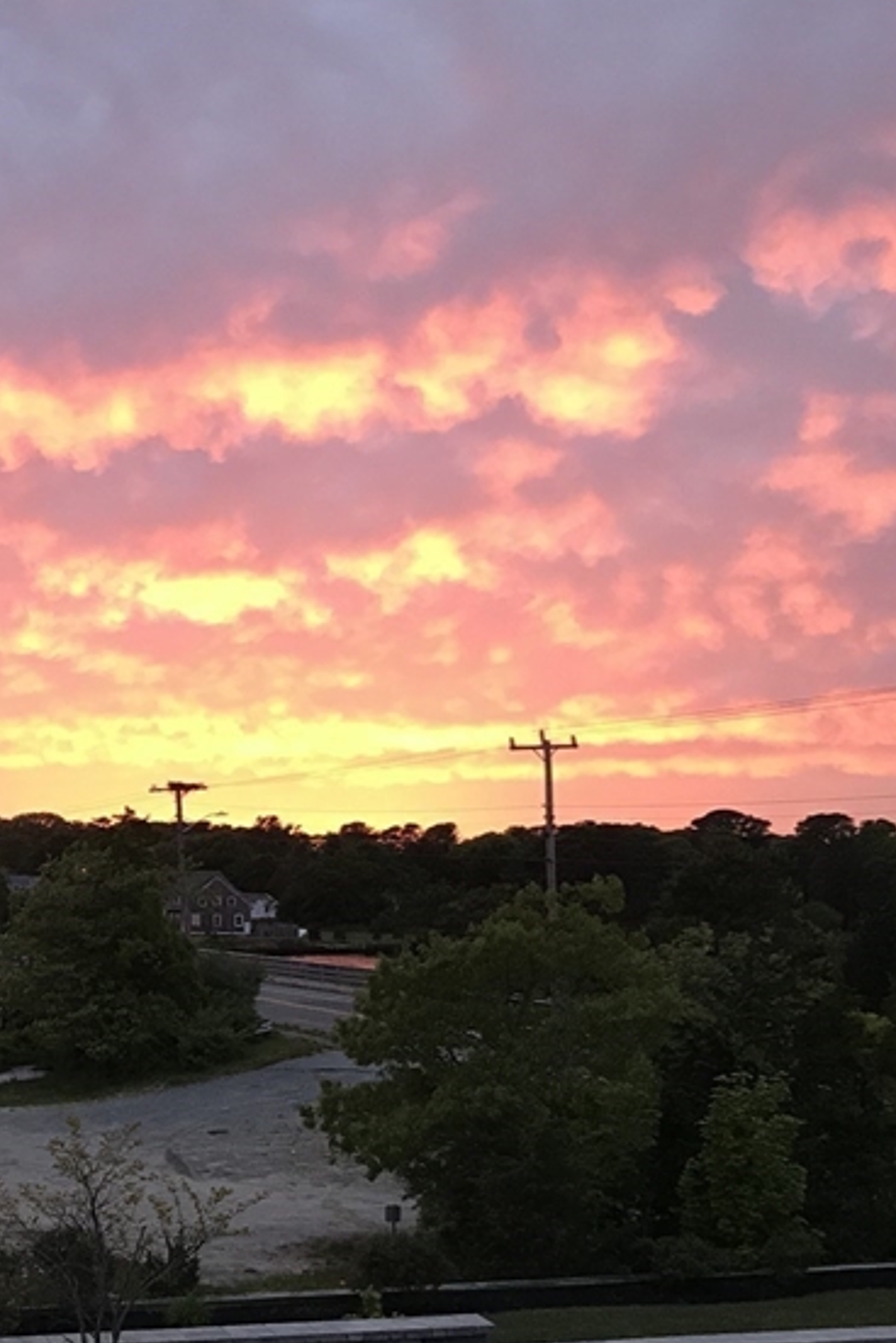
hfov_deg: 23.9
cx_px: -22
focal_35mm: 54
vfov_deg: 36.8
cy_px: 727
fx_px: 2016
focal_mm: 3.99
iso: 40
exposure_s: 1/15
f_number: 1.8
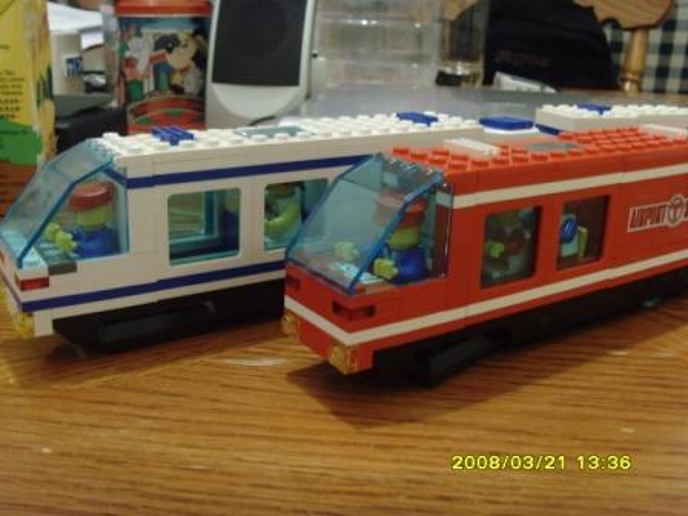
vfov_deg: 36.8
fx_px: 775
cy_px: 258
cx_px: 344
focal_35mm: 39
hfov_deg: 47.9
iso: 200
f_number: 3.5
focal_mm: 6.6
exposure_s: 1/6
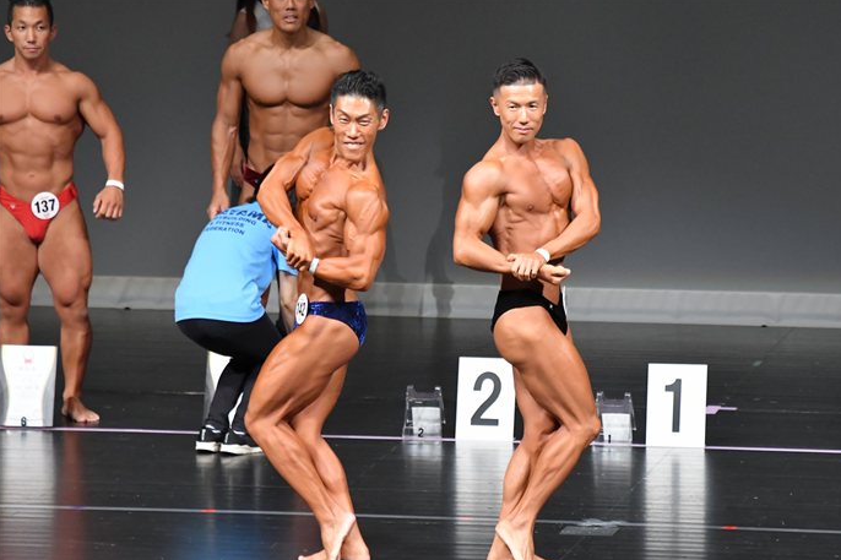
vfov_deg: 3.9
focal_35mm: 356
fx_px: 8314
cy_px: 311
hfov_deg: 5.8
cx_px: 470
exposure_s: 1/400
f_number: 5.6
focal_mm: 210
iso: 5000
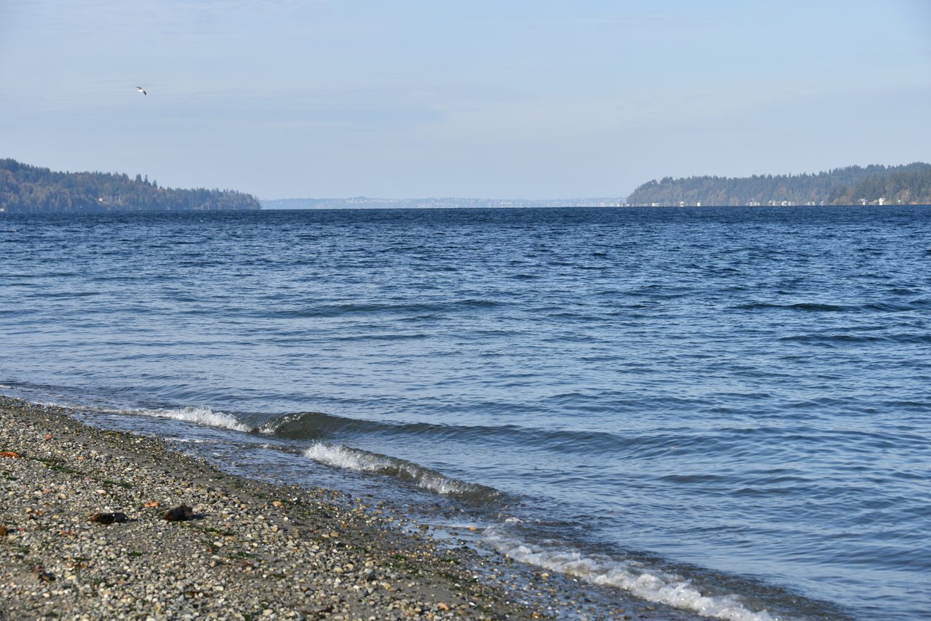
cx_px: 466
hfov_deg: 23.9
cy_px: 310
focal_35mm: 85
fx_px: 2199
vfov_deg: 16.1
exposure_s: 1/320
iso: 100
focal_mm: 85
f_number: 9
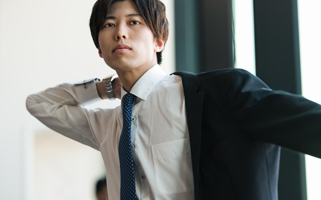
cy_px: 103
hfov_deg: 19.3
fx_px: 945
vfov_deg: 12.1
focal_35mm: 108
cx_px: 160
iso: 200
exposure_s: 1/200
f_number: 2.2
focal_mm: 105
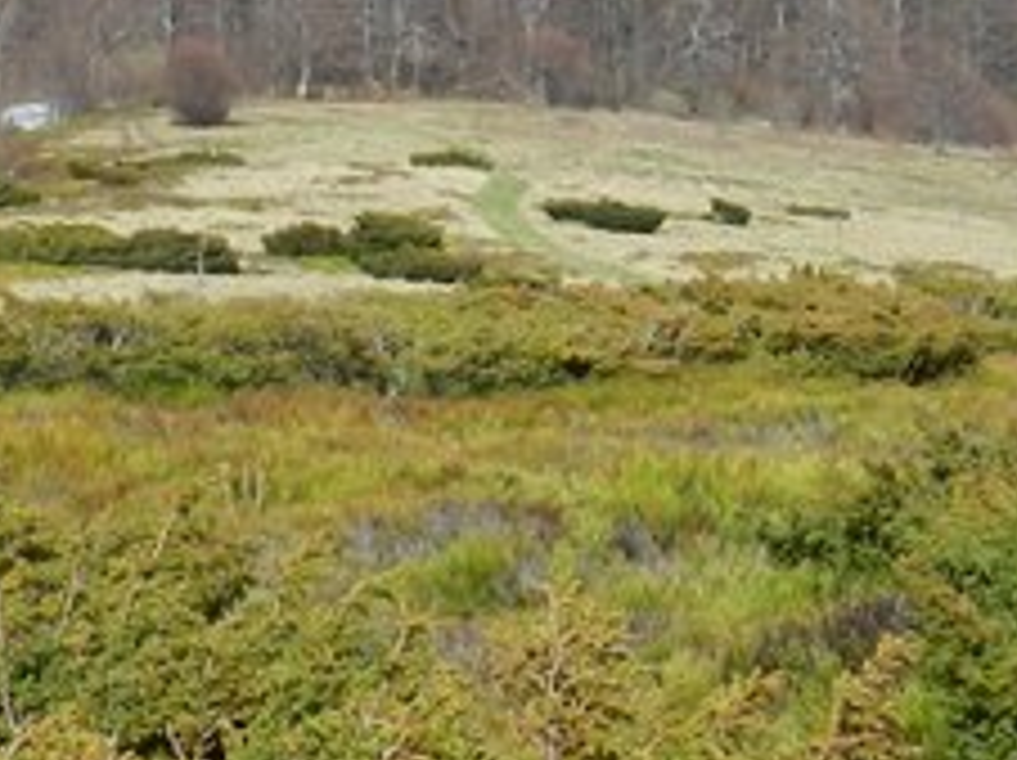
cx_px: 662
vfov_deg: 10.2
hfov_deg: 13.6
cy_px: 211
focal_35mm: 145
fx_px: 4256
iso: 160
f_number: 4
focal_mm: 5.6
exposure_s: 1/1000
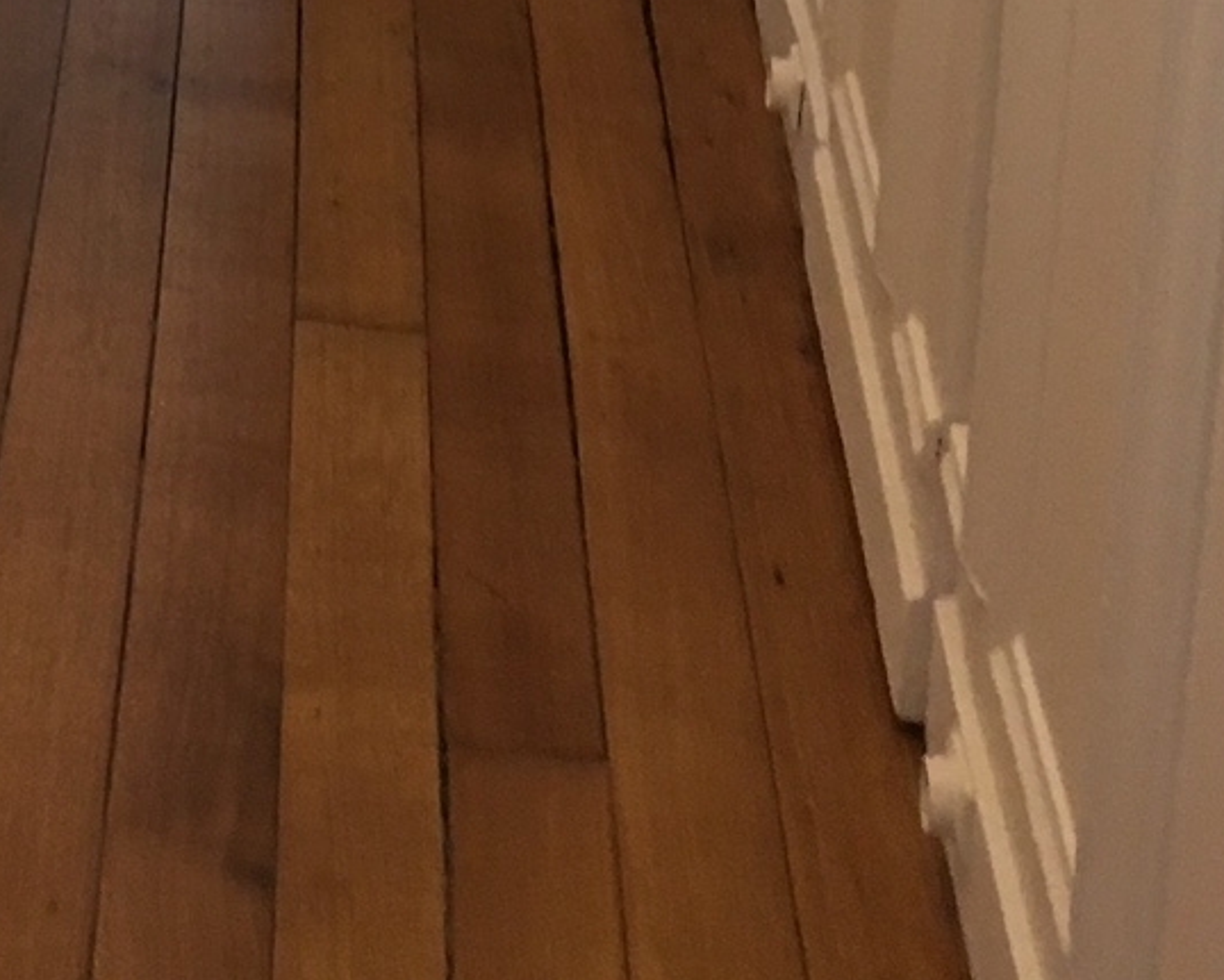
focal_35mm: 106
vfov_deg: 12.9
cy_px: -910
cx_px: -280
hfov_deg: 17.2
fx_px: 3842
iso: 125
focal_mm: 4.15
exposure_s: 1/33
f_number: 2.2
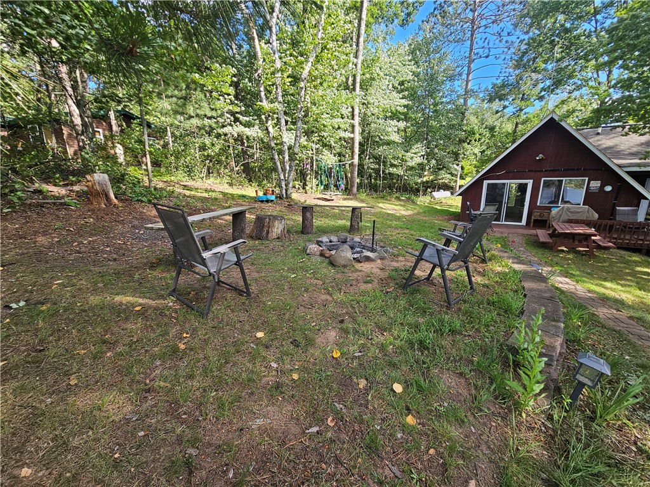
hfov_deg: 106.2
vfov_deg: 89.9
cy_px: 244
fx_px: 244
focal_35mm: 13
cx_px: 325
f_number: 2.2
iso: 50
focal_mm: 2.2
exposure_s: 1/208
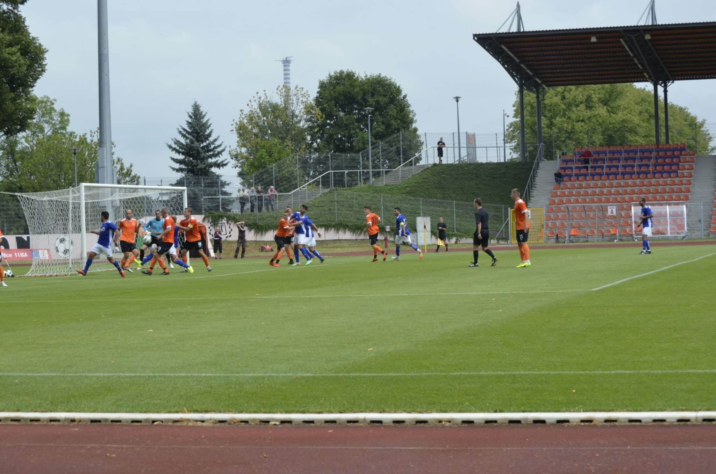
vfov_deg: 16.5
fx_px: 1637
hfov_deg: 24.7
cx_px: 358
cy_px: 237
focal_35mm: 82
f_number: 8
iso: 125
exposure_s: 1/250
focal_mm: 55
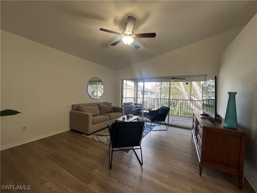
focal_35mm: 13
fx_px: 97
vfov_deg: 89.9
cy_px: 96
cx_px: 128
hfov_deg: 106.2
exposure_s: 1/60
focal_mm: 1.57
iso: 125
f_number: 1.8
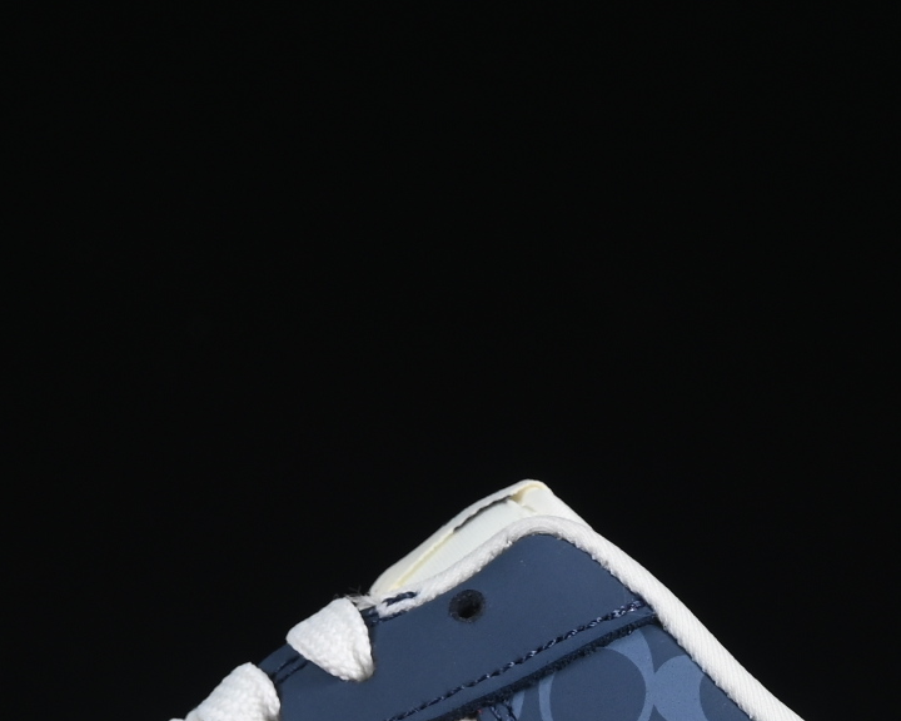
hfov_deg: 7.1
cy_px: 872
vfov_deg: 5.7
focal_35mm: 272
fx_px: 7253
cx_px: 294
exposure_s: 1/80
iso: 160
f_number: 8
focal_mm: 50
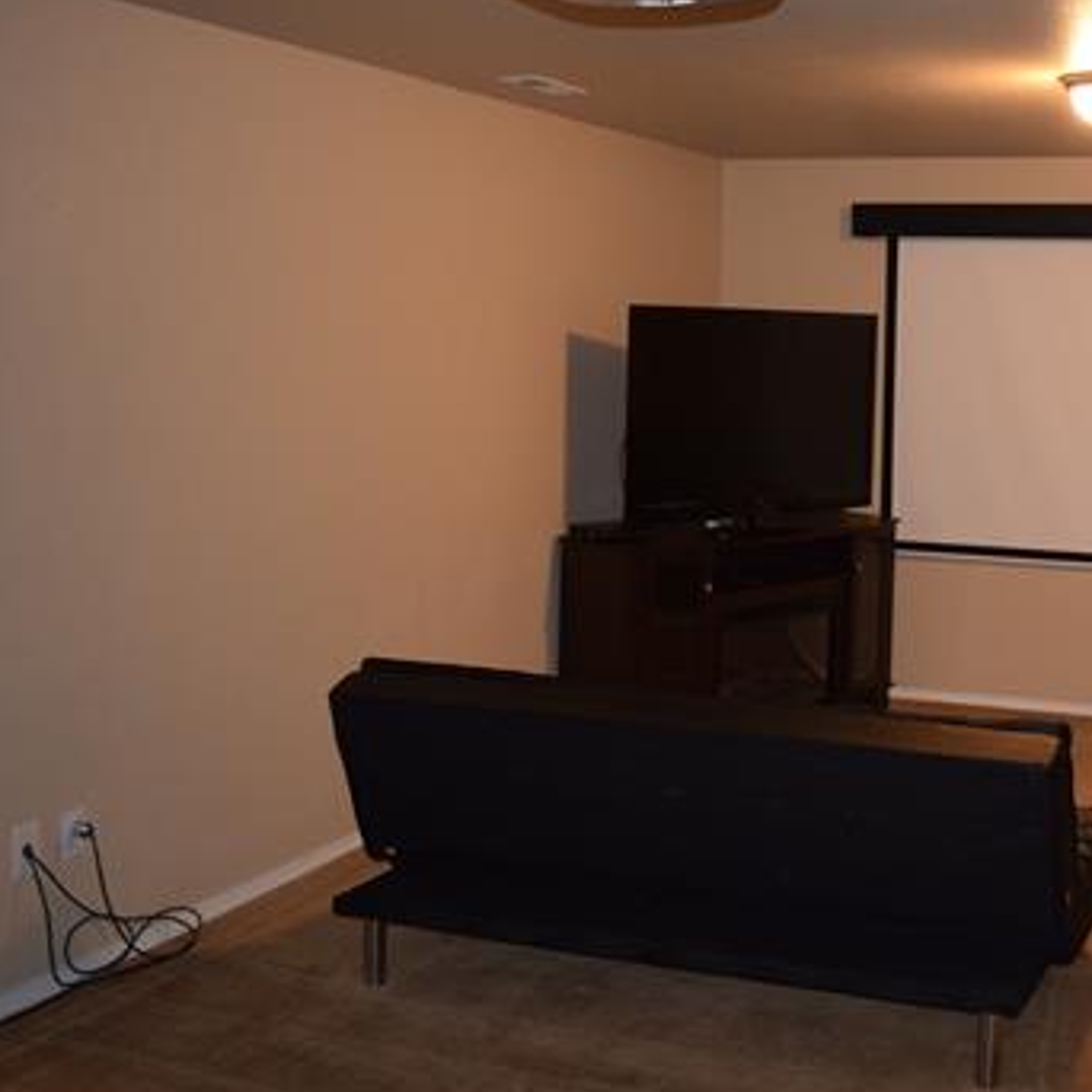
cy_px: 445
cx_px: 942
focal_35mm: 43
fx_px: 1535
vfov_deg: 39.0
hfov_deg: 37.1
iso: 1000
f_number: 3.5
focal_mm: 18
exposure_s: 1/60
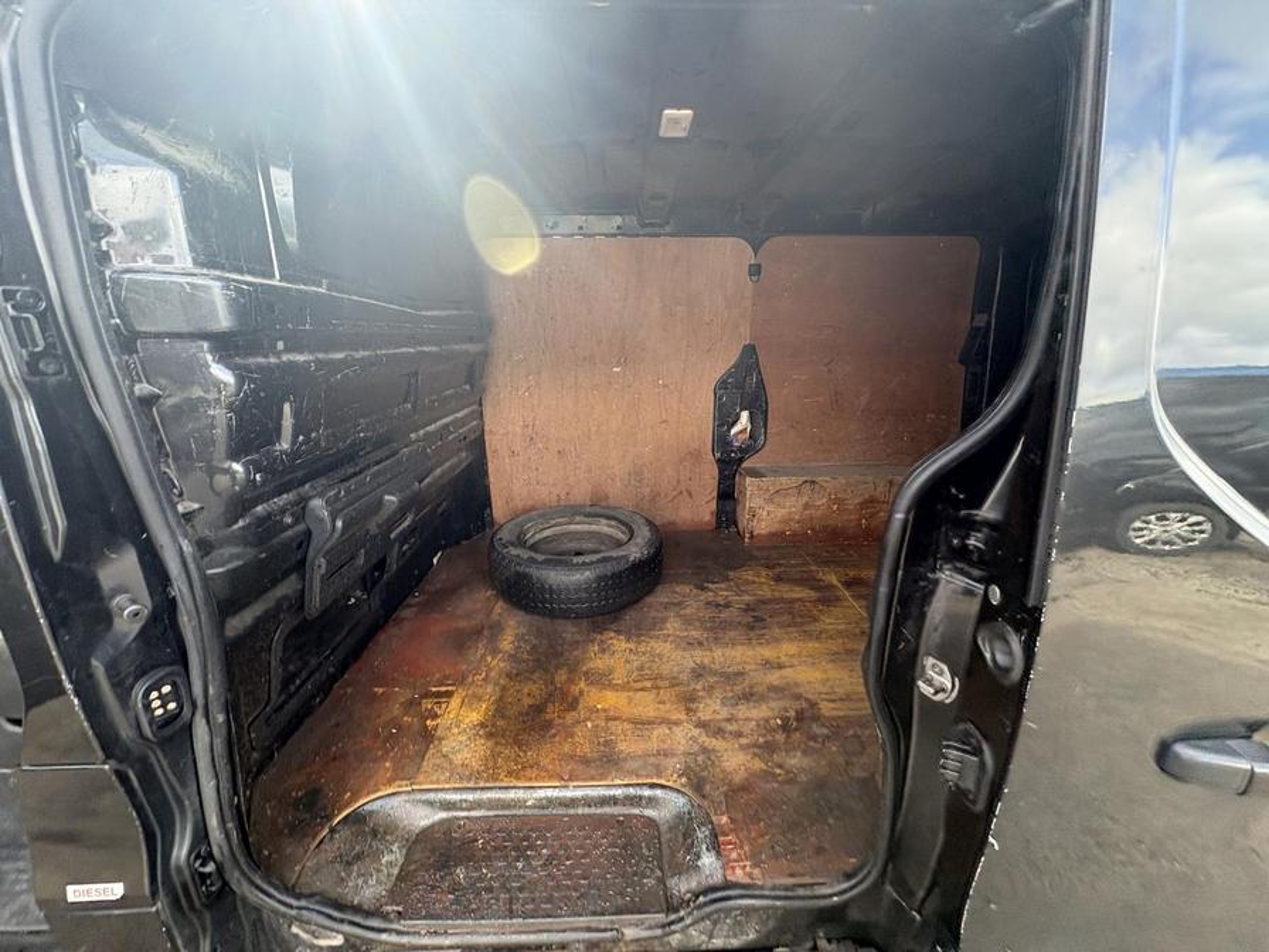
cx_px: 634
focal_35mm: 14
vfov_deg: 85.7
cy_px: 476
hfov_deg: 102.1
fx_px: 513
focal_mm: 2.22
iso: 125
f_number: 2.2
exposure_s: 1/100
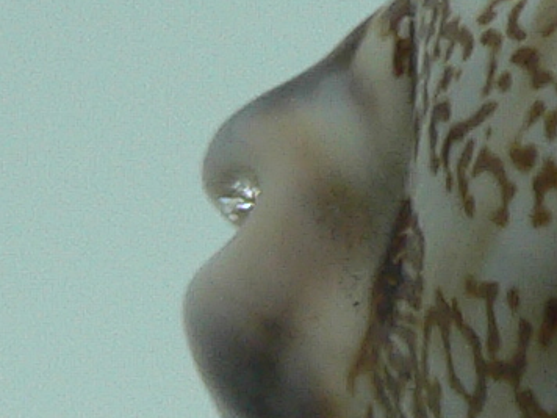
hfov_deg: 9.5
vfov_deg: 7.5
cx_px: 1039
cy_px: 467
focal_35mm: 198
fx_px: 3186
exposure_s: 1/60
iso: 80
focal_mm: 4.6
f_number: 2.8
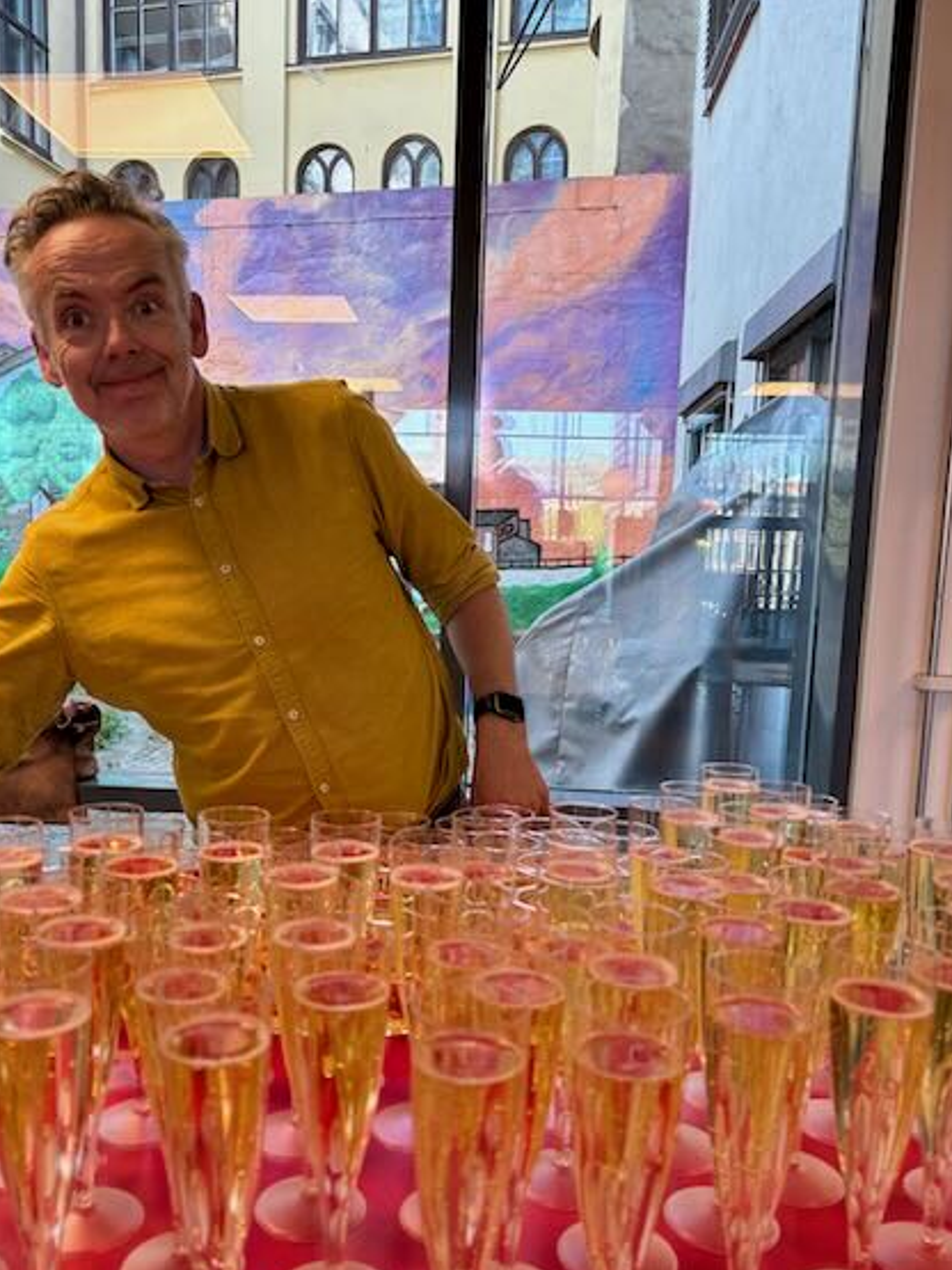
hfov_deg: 46.7
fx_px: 1100
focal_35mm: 30
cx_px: 421
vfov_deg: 59.8
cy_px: 712
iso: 50
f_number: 1.6
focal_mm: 5.96
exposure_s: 1/100
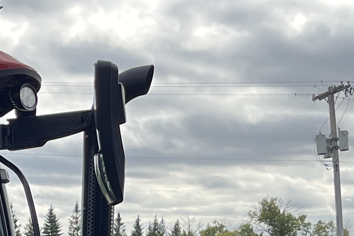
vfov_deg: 10.2
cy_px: 448
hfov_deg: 16.2
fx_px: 1239
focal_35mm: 126
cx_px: 77
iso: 50
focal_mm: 5.1
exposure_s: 1/1647
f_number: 1.6
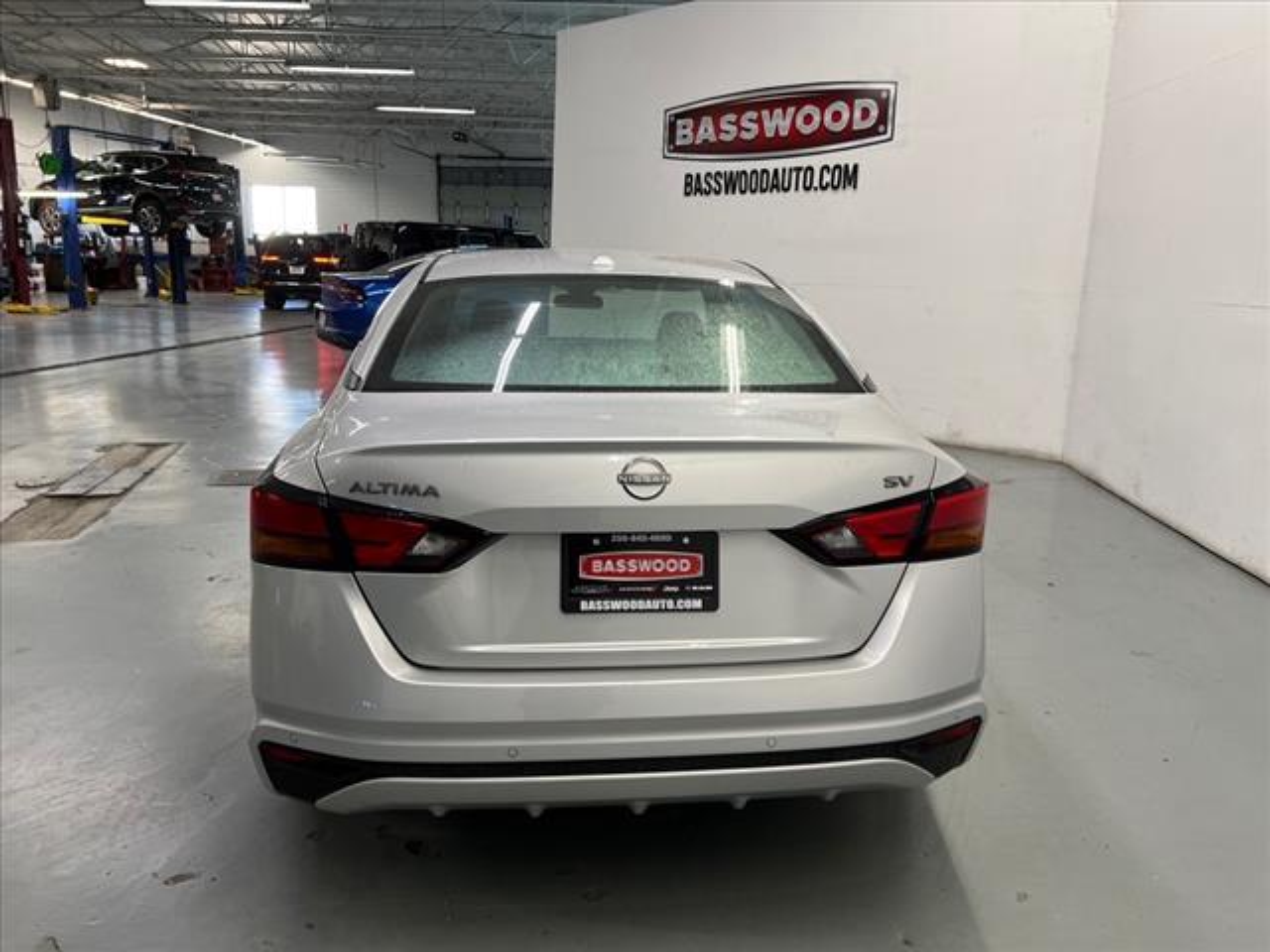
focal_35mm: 26
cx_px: 635
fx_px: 954
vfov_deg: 53.1
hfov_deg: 67.3
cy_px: 476
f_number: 1.5
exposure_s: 1/60
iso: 64
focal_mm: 5.7
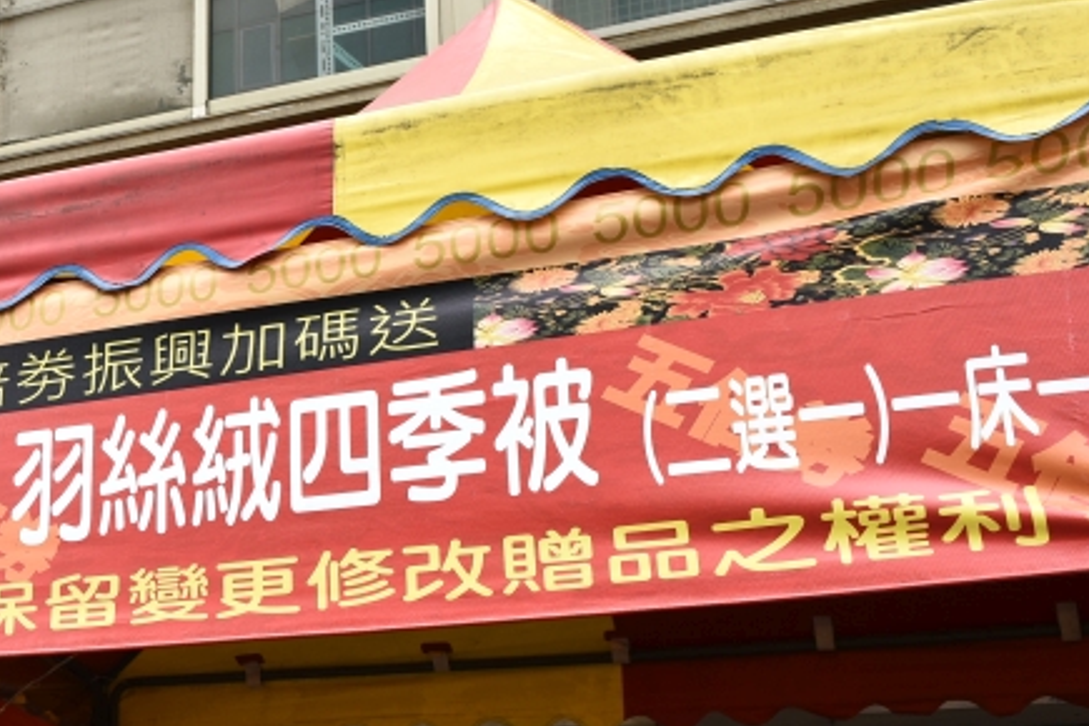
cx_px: -120
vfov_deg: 20.4
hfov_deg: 27.8
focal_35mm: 66
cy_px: 562
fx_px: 1996
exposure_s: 1/50
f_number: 6.3
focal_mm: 26
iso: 125
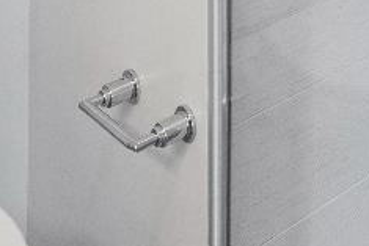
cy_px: -351
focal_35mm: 83
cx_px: 548
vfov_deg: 12.6
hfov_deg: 20.9
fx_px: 851
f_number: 7.1
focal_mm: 13
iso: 640
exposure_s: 1/15
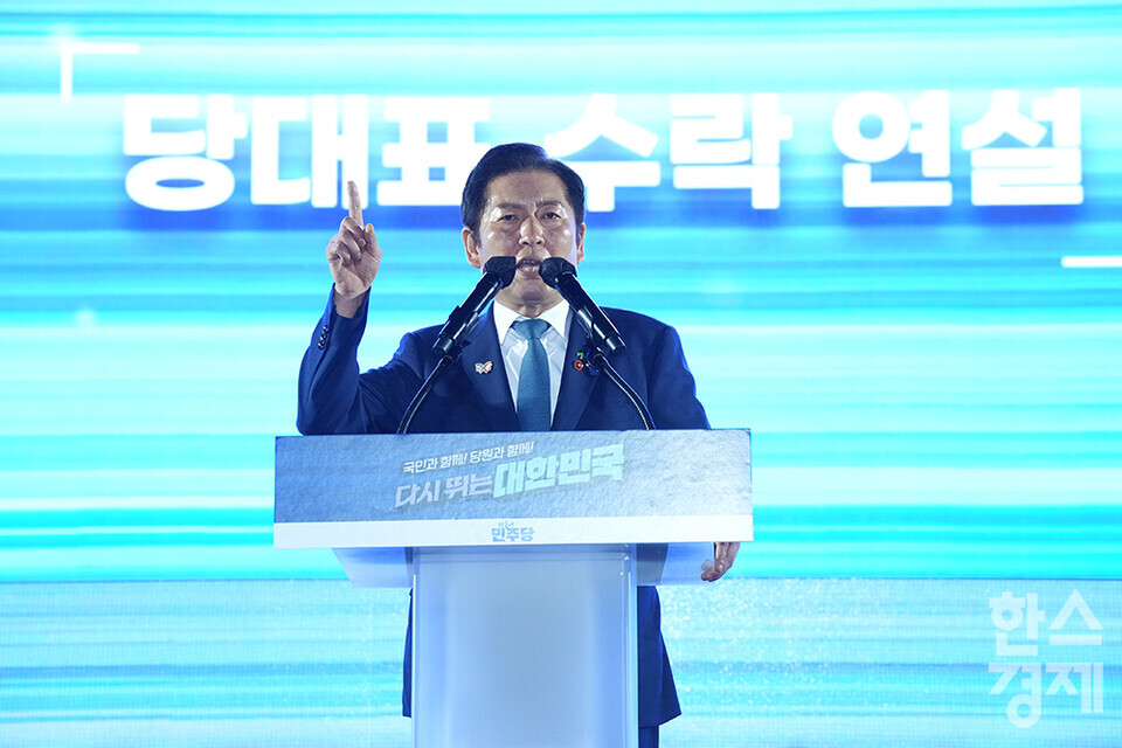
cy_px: 374
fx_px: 4145
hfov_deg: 15.4
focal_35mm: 133
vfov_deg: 10.3
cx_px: 561
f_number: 5.6
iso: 2500
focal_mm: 133
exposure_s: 1/160
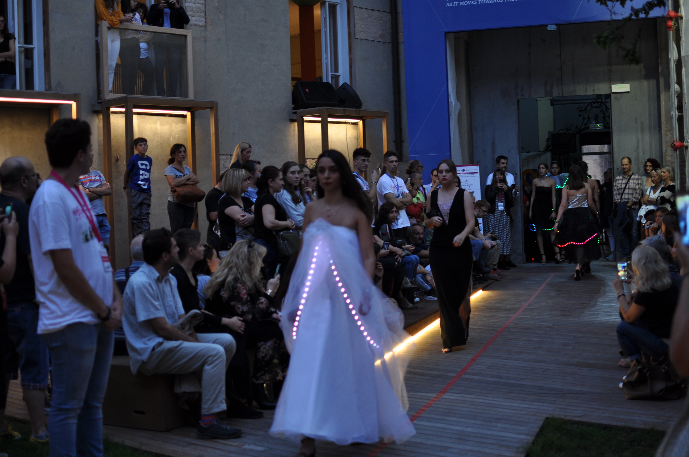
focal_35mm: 52
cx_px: 344
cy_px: 228
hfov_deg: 37.9
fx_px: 1004
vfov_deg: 25.7
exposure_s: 1/60
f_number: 1.8
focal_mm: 35
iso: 200
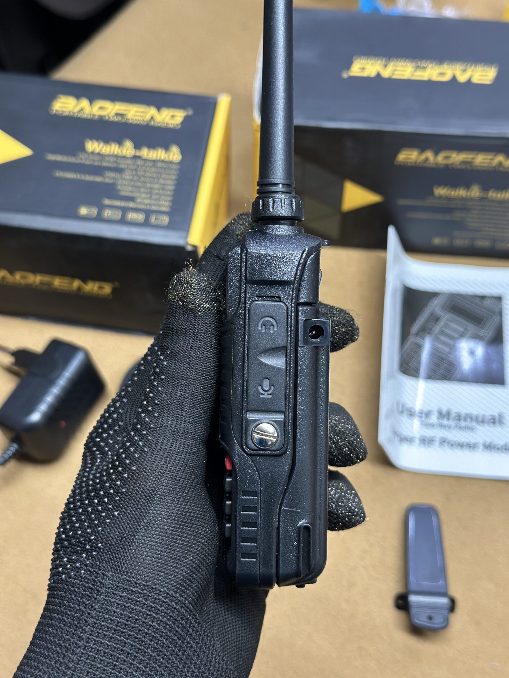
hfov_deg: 30.3
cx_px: 254
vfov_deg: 39.7
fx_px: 941
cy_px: 339
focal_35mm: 48
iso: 160
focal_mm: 6.86
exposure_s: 1/50
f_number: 1.78
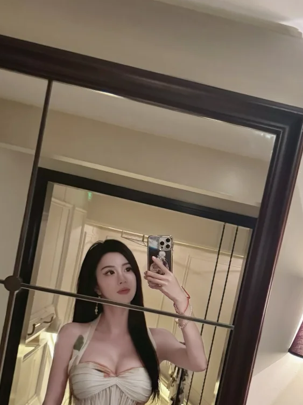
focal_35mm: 46
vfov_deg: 40.2
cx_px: 213
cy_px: 300
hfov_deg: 31.1
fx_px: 537
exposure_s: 1/33
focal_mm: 6.76
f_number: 1.78
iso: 640
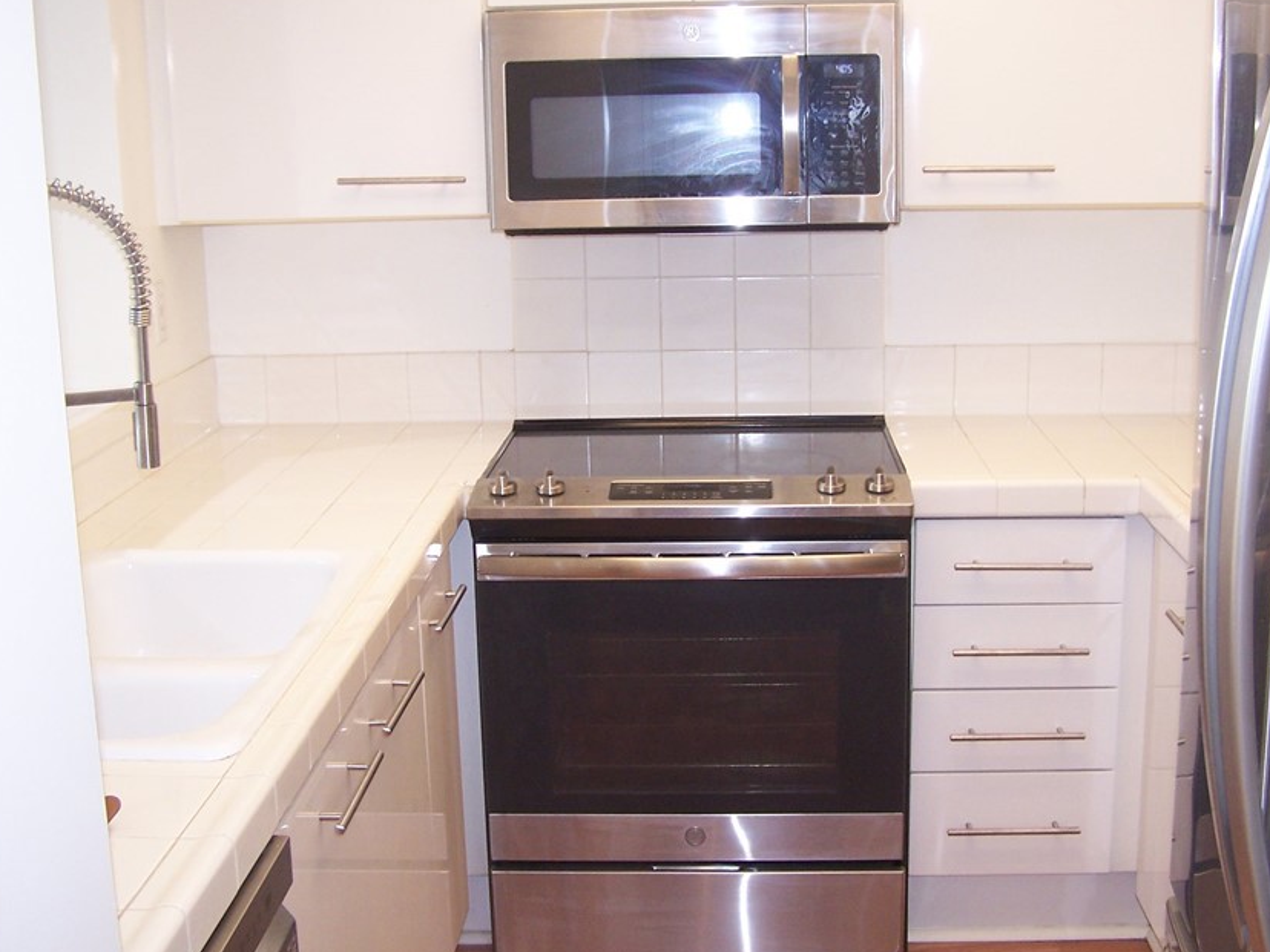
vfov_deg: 30.9
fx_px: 1724
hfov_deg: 40.4
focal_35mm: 47
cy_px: 471
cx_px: 689
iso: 140
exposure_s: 1/60
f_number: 2.8
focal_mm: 6.3
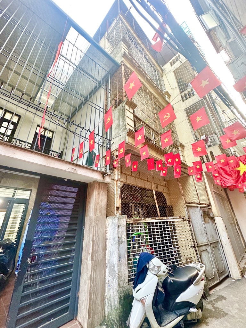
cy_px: 164
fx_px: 133
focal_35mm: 14
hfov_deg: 85.7
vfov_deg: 102.1
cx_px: 123
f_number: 2.2
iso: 320
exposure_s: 1/63
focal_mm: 2.22
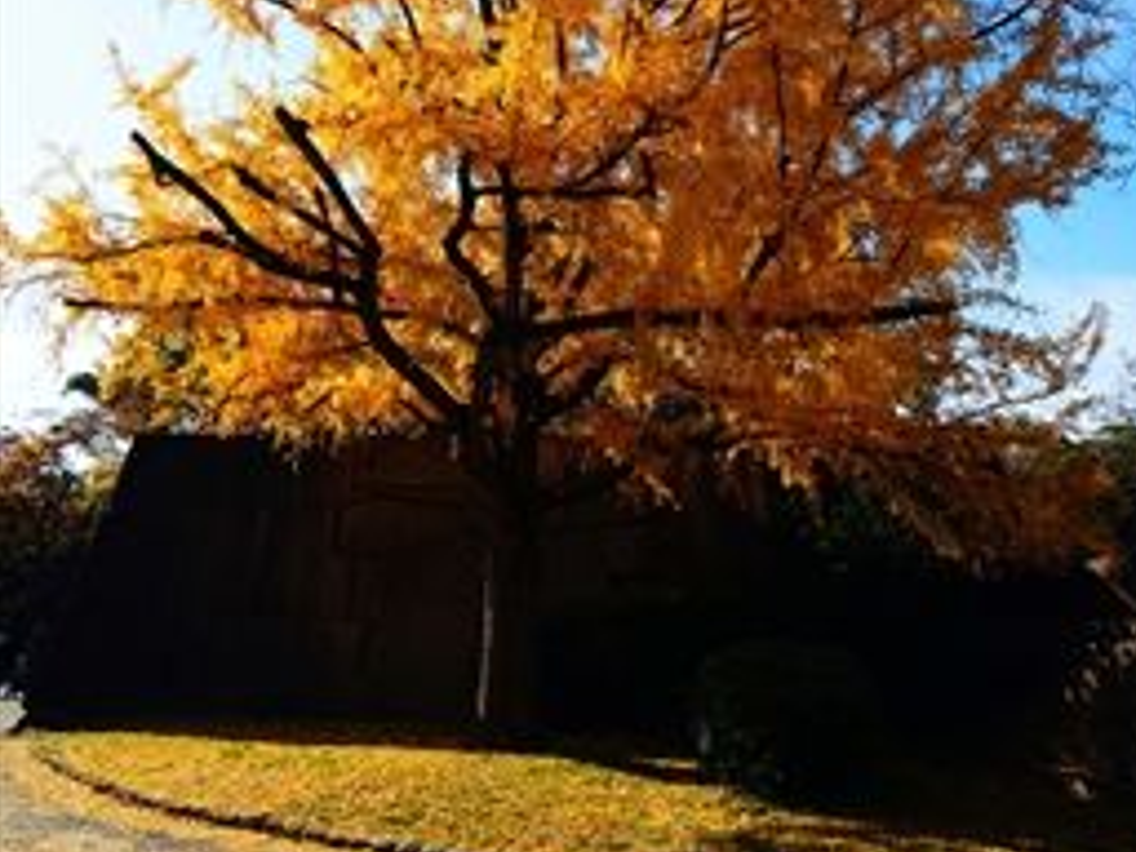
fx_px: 886
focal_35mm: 27
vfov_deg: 49.6
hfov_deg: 65.3
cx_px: 588
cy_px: 226
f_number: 5.6
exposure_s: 1/500
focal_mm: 12
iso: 100
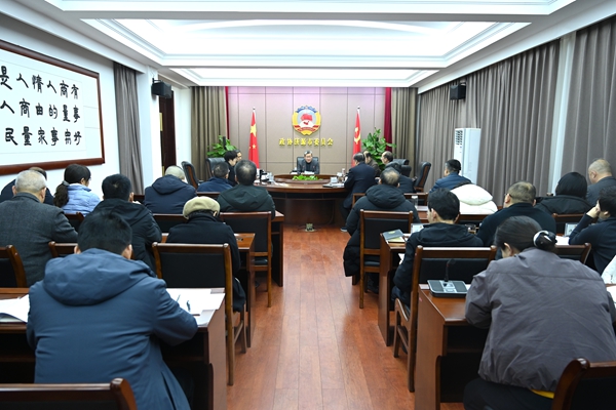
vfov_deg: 48.7
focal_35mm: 26
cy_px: 205
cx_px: 308
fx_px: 453
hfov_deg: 68.4
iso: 1000
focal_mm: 26.5
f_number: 4.5
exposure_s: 1/60
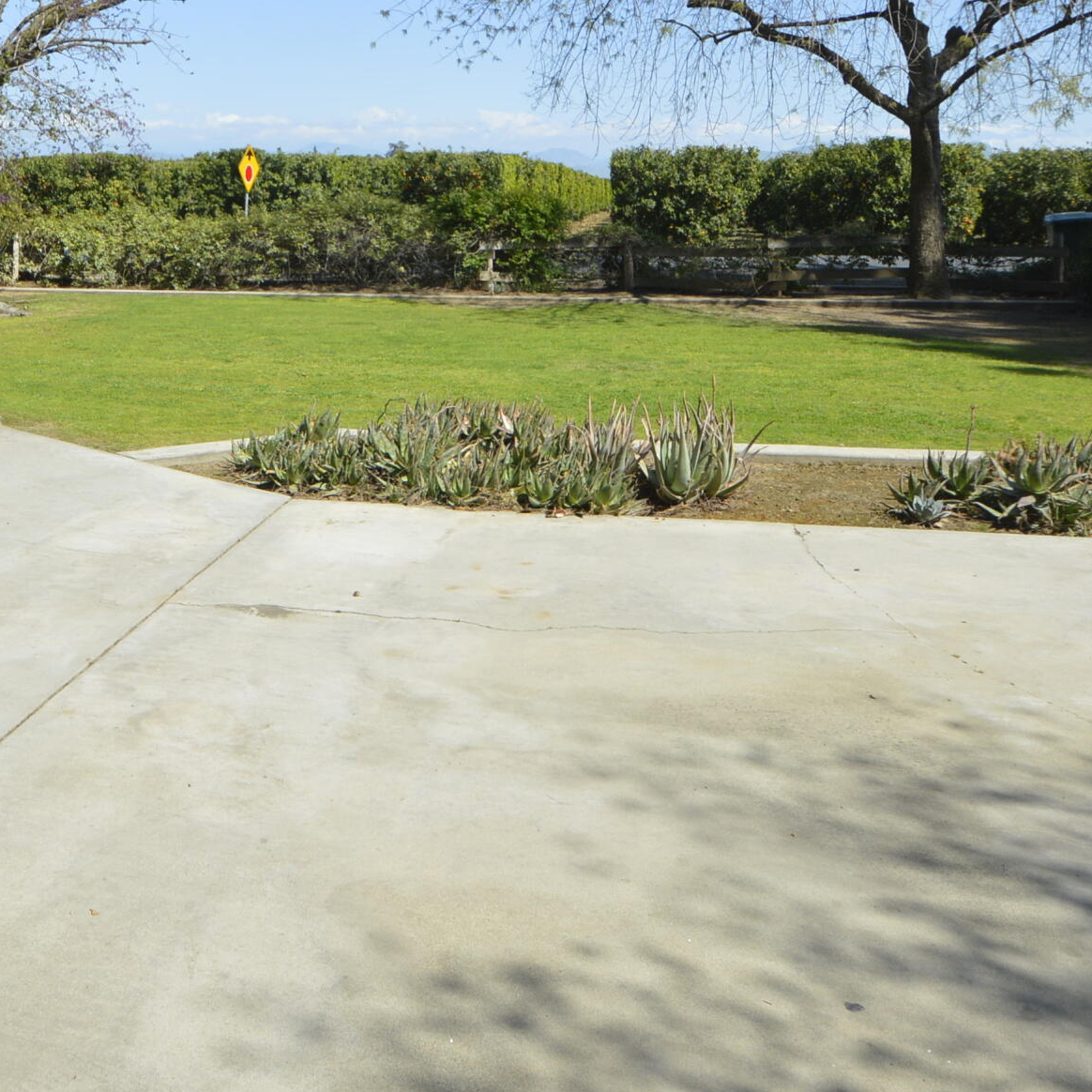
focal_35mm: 36
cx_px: 299
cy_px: 178
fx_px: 1288
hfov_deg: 44.7
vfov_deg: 43.2
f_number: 8
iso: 100
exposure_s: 1/250
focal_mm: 11
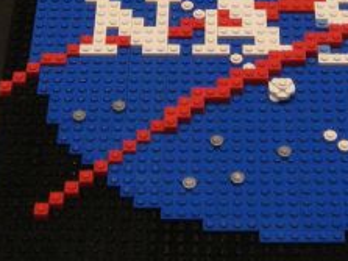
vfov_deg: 10.5
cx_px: 198
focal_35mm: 139
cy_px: -58
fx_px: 1397
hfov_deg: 14.2
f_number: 3.2
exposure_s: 1/56.6
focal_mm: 6.3
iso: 305
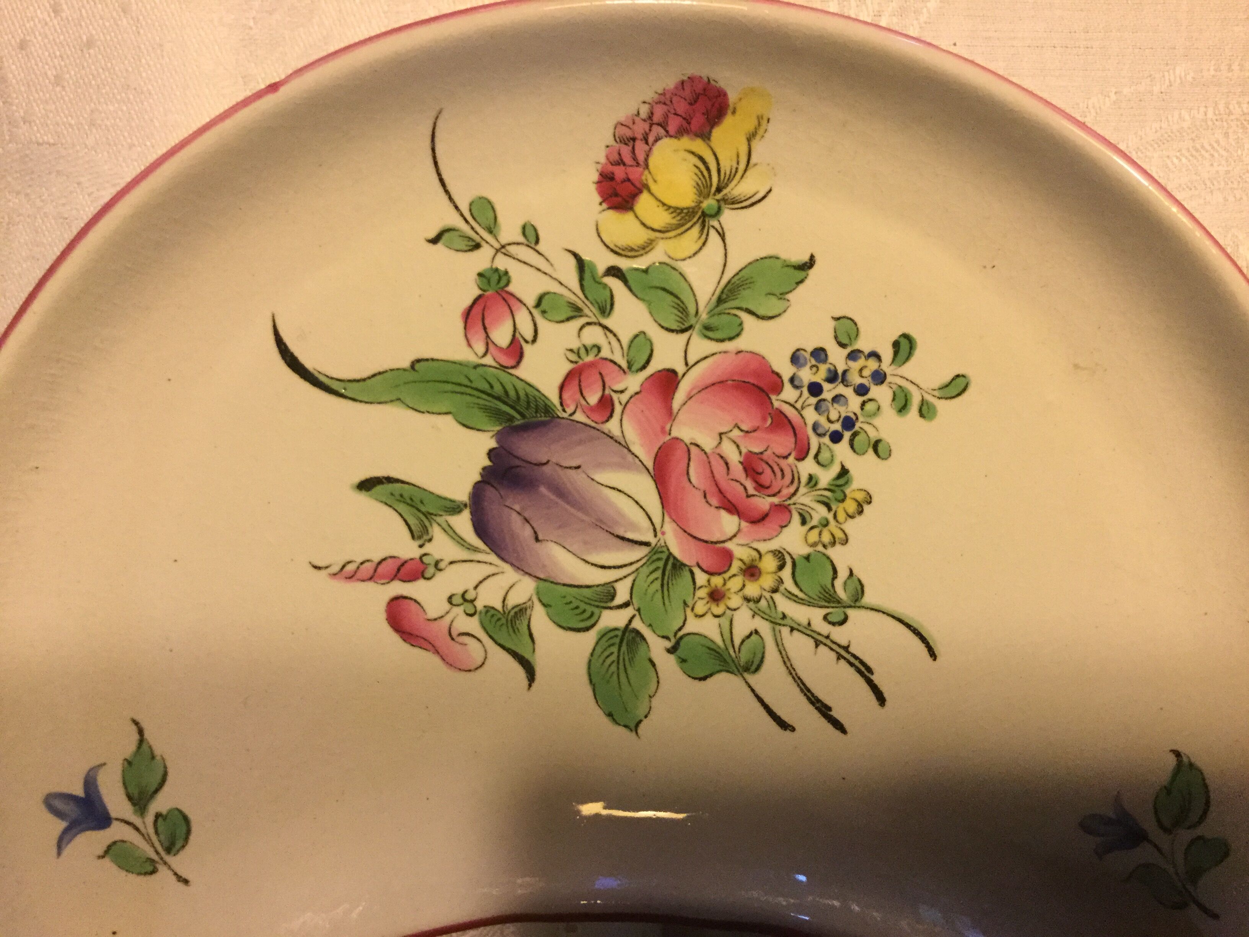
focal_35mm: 31
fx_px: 1119
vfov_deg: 45.4
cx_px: 624
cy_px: 468
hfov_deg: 58.4
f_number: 2.4
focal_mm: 3.3
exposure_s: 1/33
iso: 200
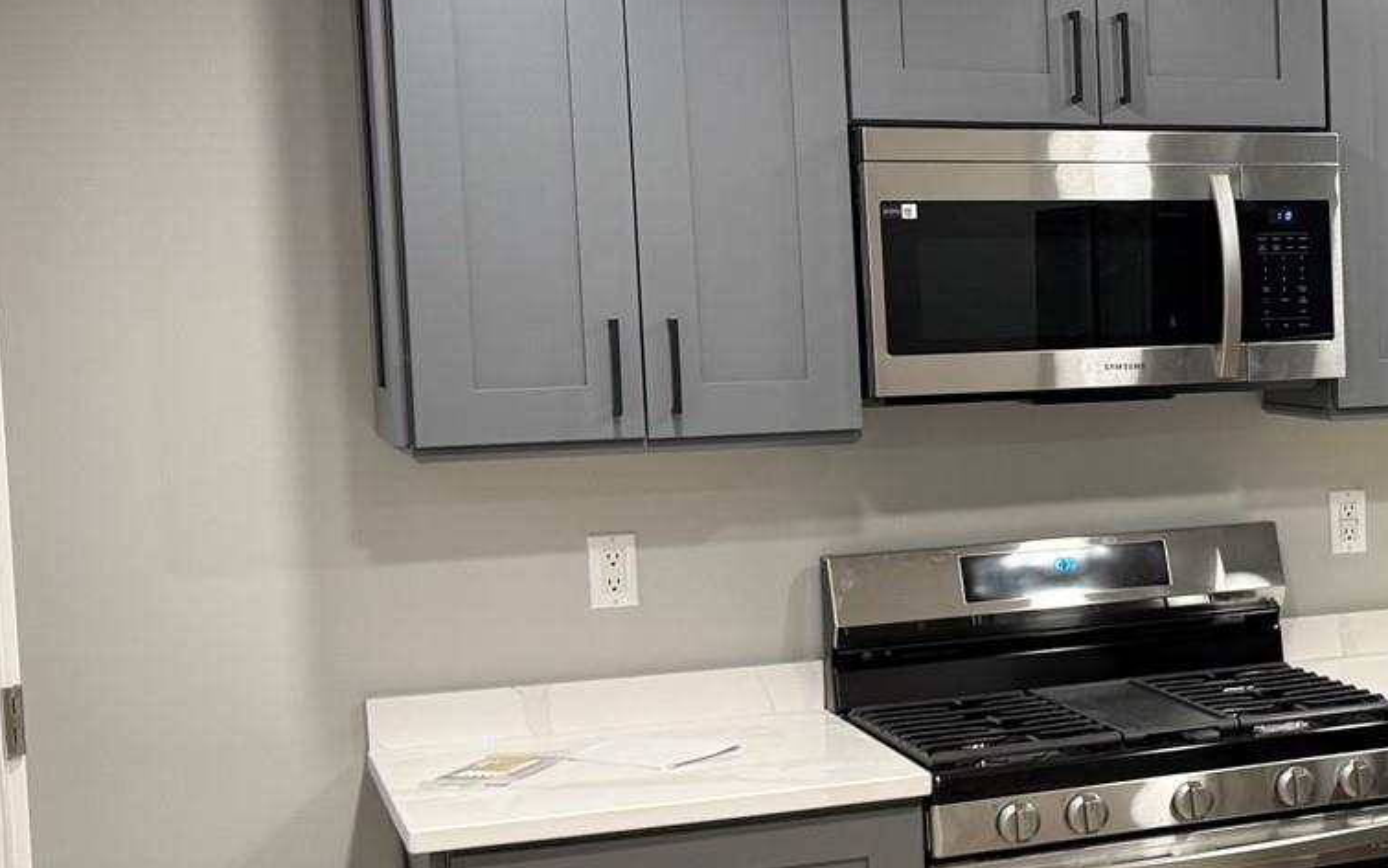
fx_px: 2610
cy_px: 471
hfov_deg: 27.0
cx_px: 1585
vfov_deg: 18.9
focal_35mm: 69
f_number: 1.78
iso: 125
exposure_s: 1/60
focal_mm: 6.76
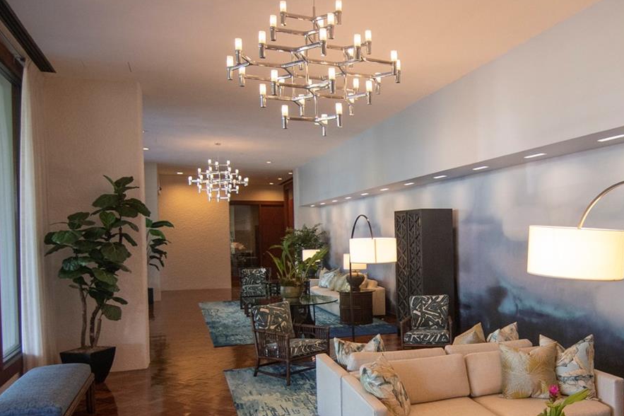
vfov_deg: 41.6
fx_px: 502
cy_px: 370
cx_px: 428
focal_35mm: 29
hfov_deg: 61.7
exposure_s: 1/125
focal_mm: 11
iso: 1400
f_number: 2.8
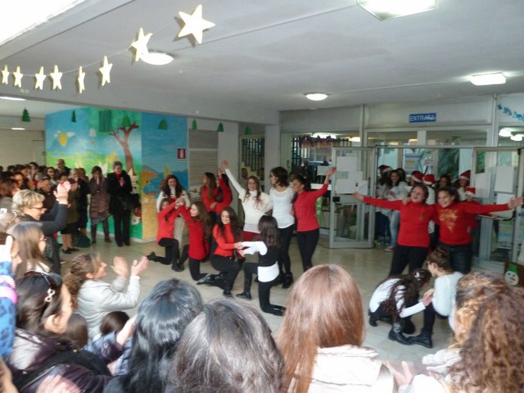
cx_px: 262
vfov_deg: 54.9
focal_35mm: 25
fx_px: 378
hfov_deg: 69.4
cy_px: 196
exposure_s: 1/30
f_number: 3.3
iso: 320
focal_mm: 4.1
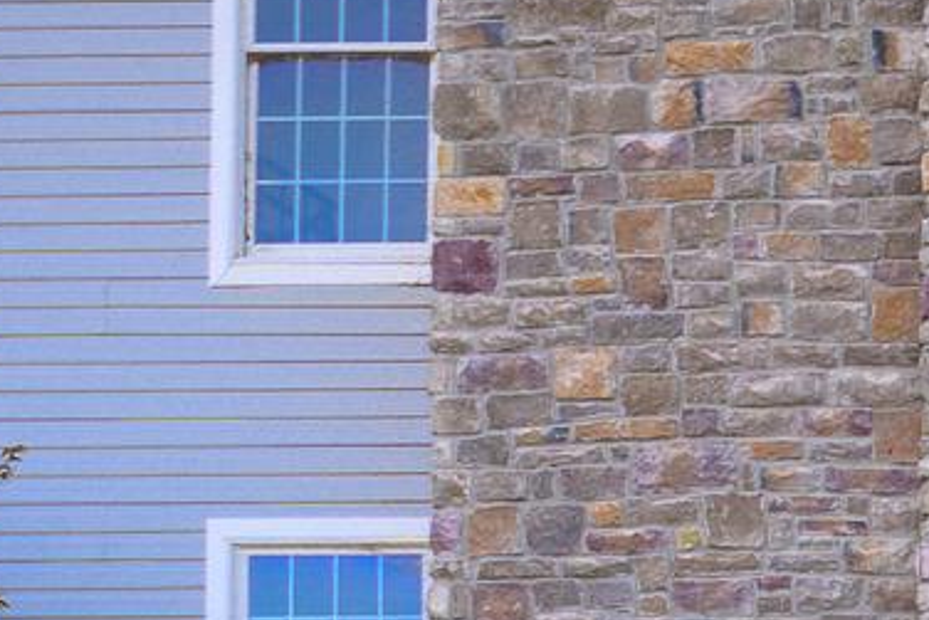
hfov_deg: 10.0
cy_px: 1410
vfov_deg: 6.7
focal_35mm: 196
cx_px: 1544
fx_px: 5060
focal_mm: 24
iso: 64
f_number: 8
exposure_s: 1/25
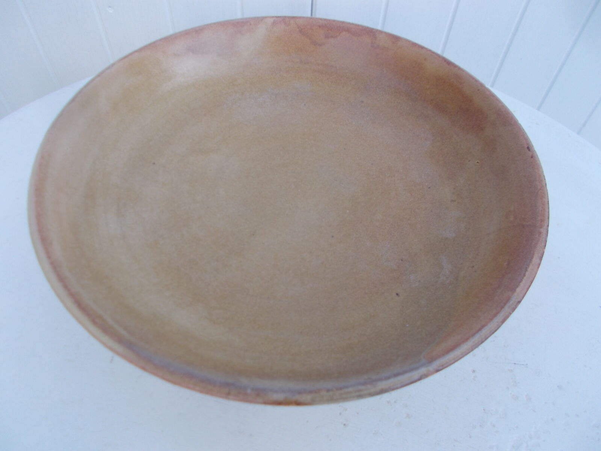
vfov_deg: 53.1
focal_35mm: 26
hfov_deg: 67.3
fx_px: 451
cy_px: 226
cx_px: 300
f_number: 3.2
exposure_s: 1/125
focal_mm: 4.6
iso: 80
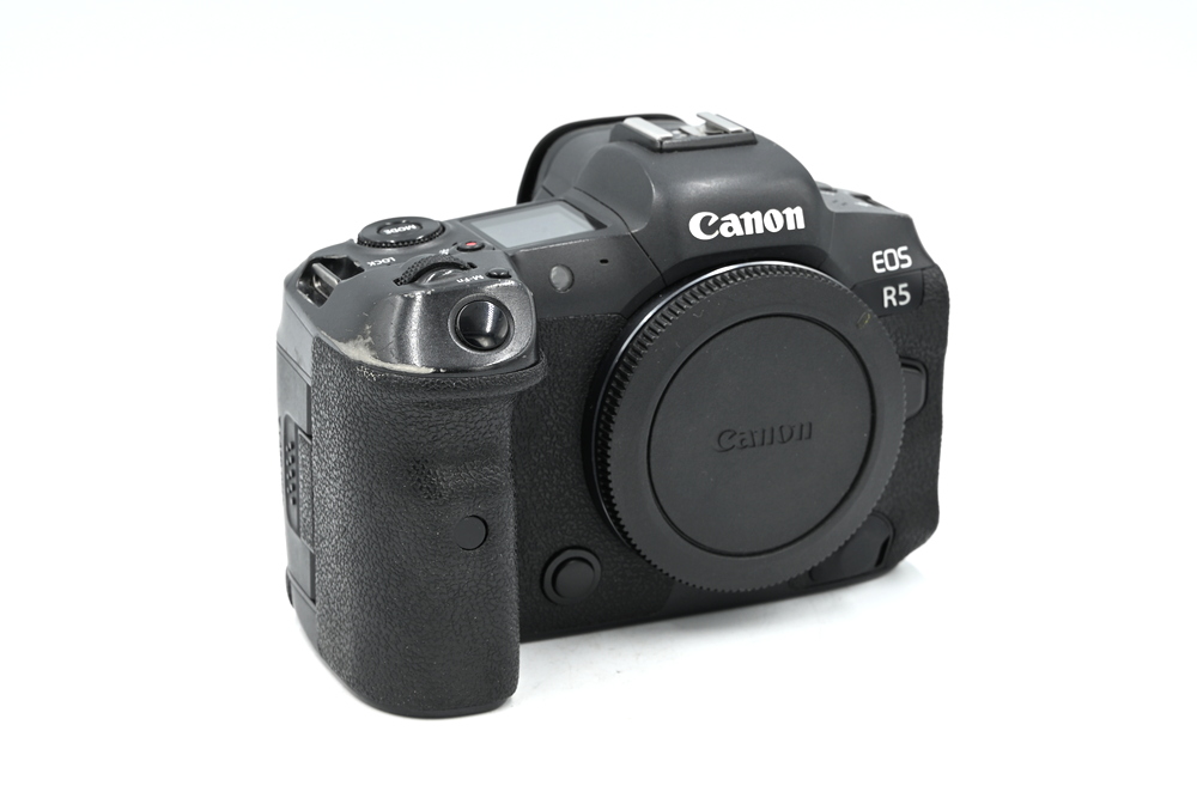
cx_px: 598
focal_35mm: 75
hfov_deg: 27.0
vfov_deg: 18.2
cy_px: 399
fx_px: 2494
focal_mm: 75
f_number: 14
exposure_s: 1/20
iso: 200
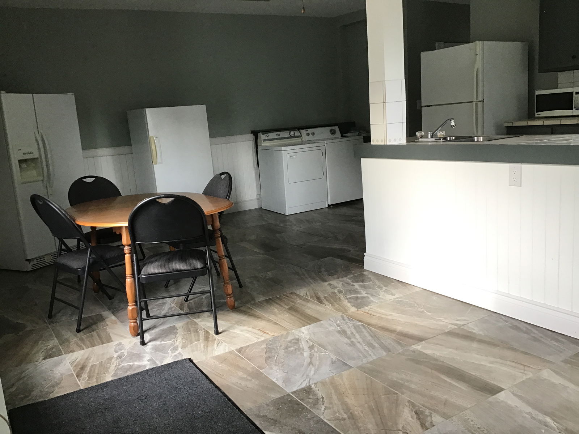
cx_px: 290
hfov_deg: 58.4
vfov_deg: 45.4
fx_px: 519
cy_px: 217
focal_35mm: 31
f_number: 2.4
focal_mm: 3.3
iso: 80
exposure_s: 1/30
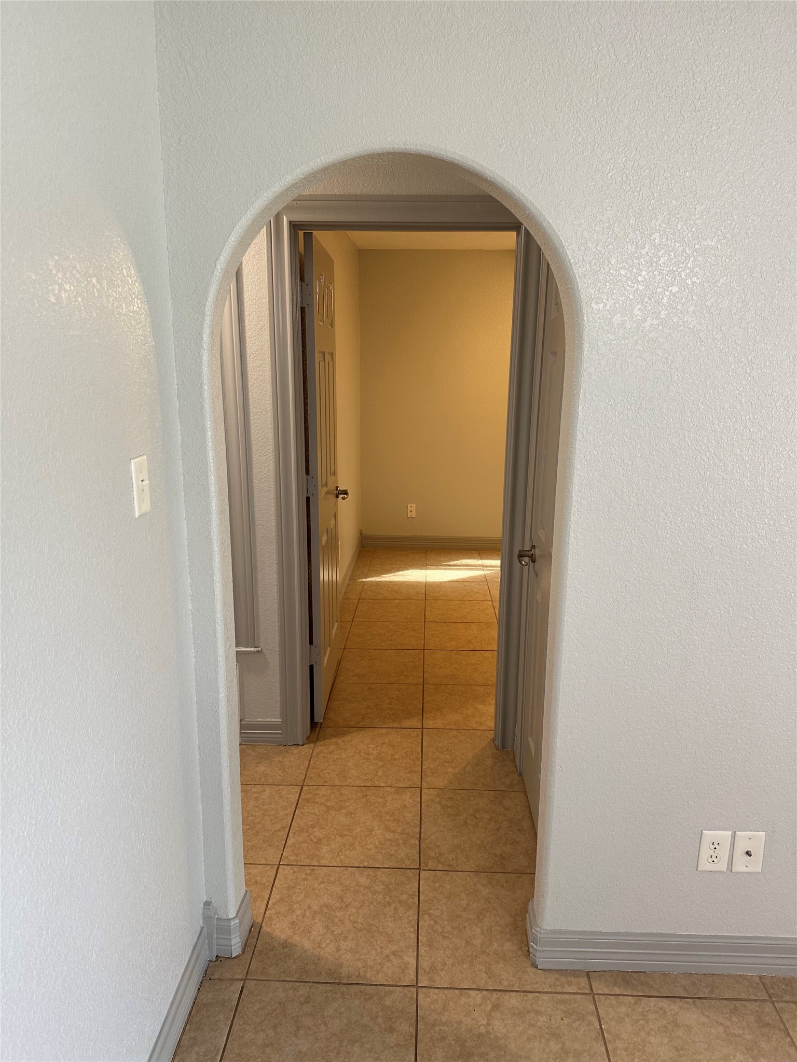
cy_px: 531
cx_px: 398
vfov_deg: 71.6
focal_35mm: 24
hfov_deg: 56.8
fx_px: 737
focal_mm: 6.86
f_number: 1.78
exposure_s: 1/60
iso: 160
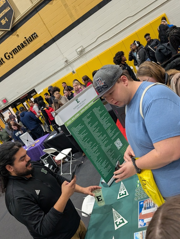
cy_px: 134
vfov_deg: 58.1
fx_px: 214
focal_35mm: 31
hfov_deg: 45.4
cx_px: 77
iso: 648
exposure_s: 1/336
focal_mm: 6.9
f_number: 1.68
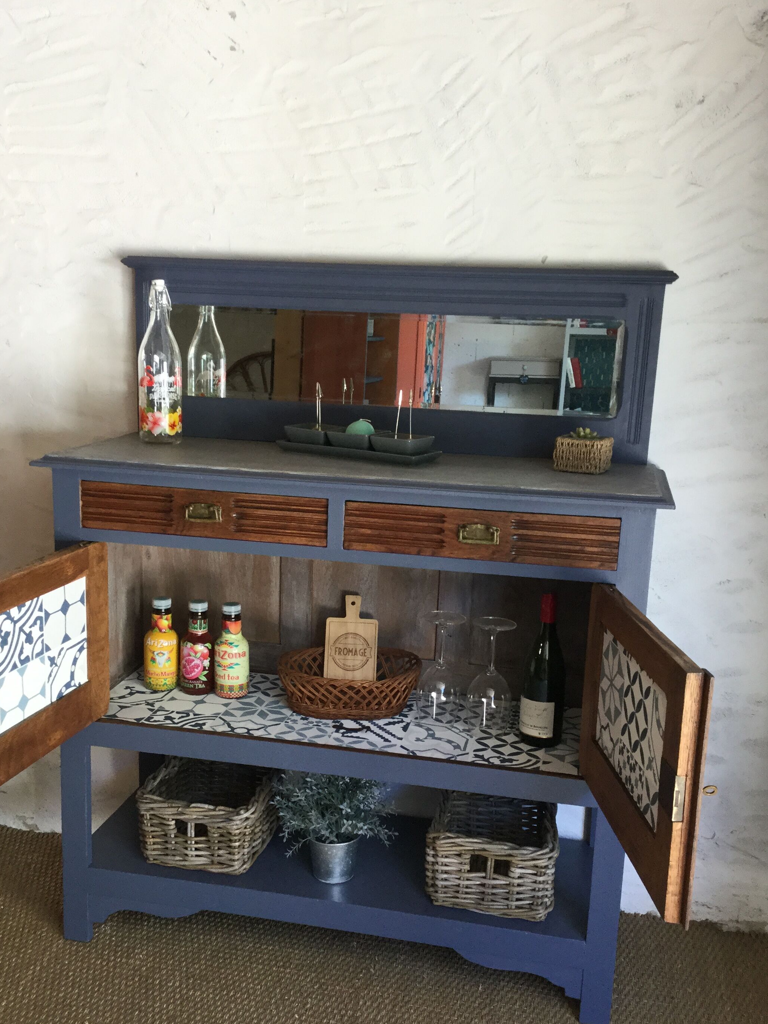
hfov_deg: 38.6
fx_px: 1095
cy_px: 565
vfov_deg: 50.1
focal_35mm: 37
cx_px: 353
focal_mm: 3.3
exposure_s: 1/33
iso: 32
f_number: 2.4
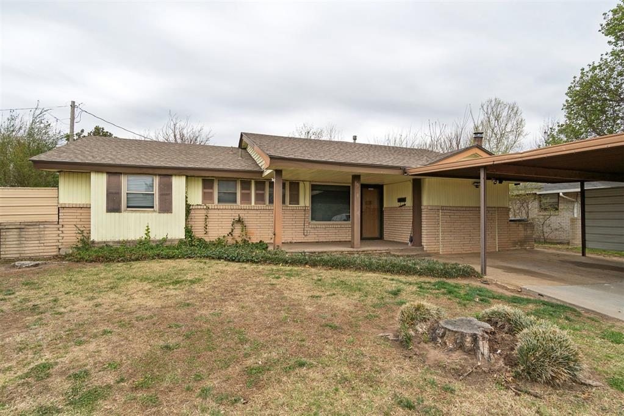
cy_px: 208
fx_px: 312
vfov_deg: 67.4
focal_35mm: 18
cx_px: 312
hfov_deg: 90.0
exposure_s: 1/200
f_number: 8
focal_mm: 12
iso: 100
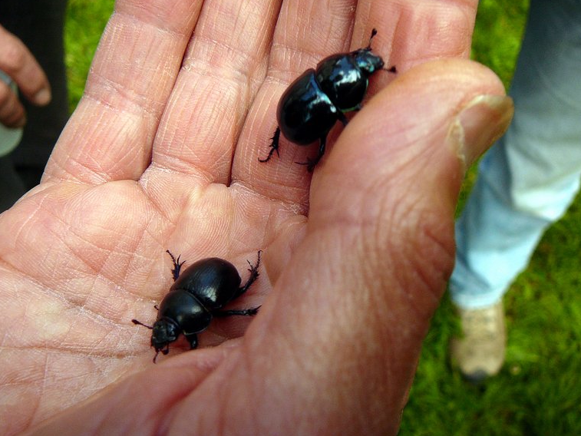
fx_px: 621
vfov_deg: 38.7
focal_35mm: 37
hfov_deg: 50.1
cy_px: 208
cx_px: 293
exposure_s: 1/250
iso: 80
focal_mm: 5.2
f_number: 2.8
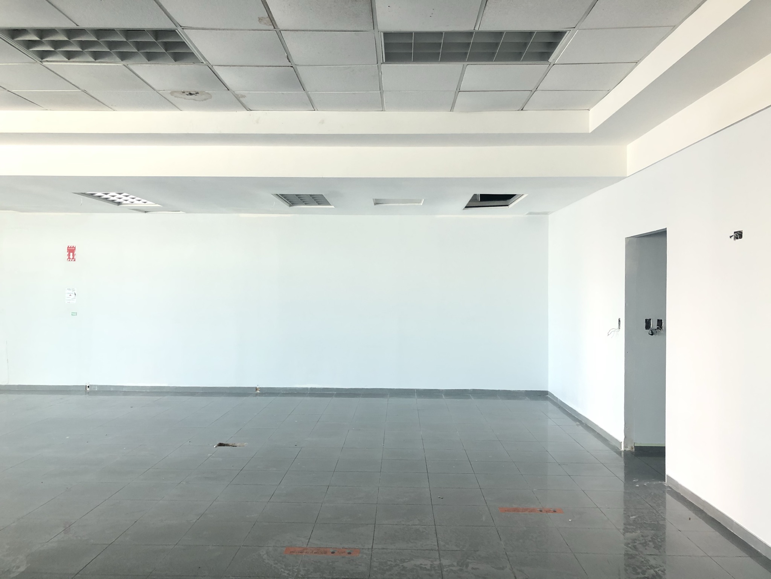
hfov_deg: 63.4
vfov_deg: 49.7
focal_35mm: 28
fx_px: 624
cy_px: 290
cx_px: 386
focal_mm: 3.99
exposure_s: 1/20
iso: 40
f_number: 1.8
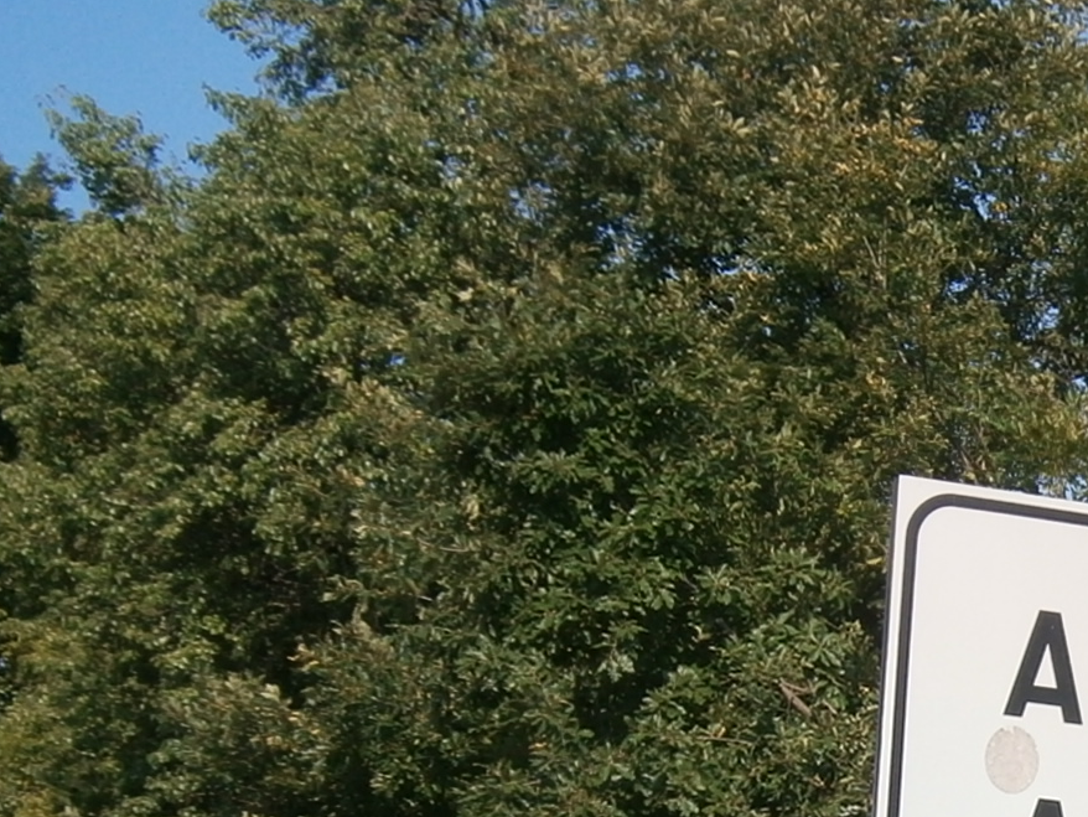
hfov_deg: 13.9
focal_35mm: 137
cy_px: 921
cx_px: 1382
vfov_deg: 10.7
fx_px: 4307
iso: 80
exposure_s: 1/800
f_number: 3.4
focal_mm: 8.3
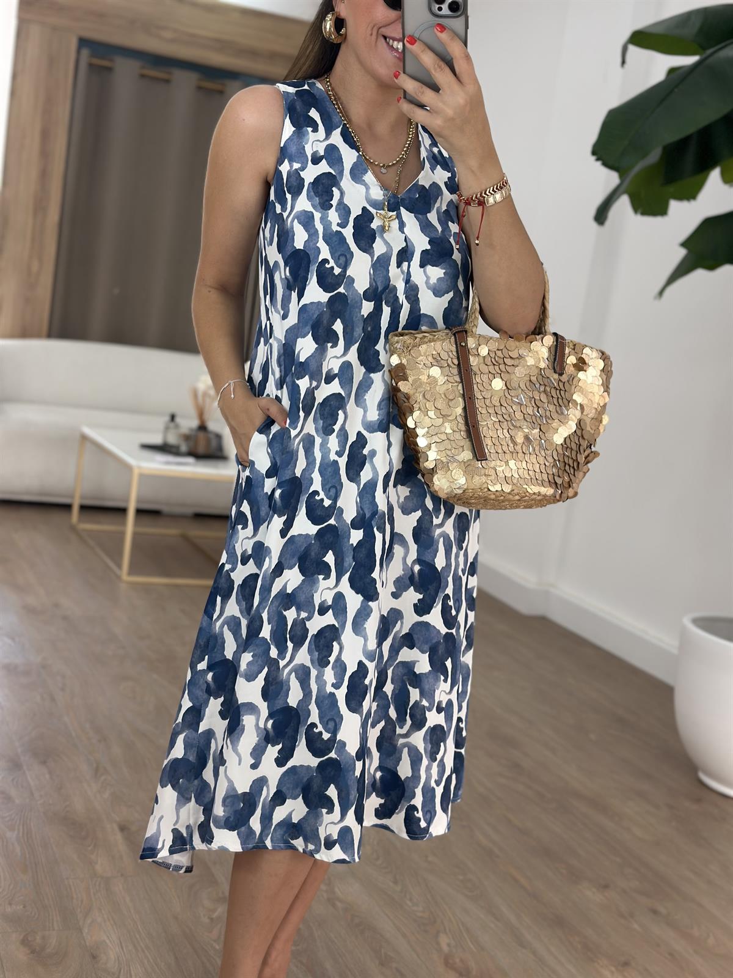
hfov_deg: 30.3
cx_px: 366
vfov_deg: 39.7
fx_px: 1355
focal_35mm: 48
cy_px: 489
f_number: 1.78
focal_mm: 6.86
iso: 80
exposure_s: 1/216
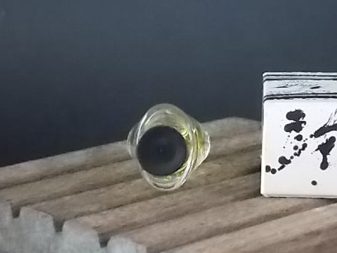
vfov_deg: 9.4
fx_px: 1537
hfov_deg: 12.5
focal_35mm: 158
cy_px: 92
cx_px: 220
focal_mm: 20.1
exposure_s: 1/60
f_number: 6
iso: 800
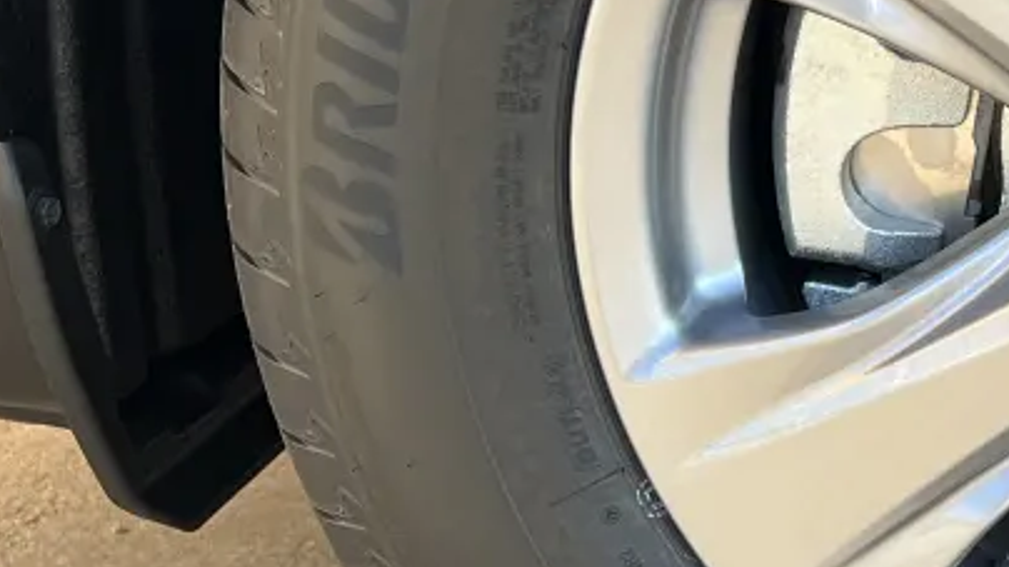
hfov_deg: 19.2
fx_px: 2702
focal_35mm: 101
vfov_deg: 11.9
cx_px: 1394
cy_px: 20
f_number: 1.5
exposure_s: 1/383
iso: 50
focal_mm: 5.7
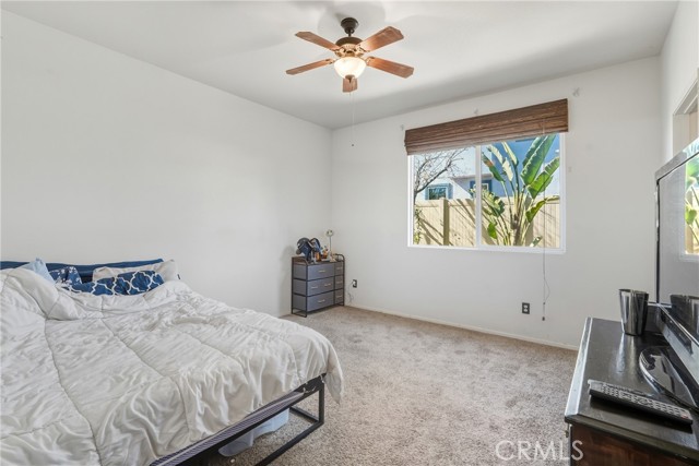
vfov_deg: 73.8
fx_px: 311
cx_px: 350
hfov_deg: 96.7
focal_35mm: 16
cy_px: 233
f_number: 9
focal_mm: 16
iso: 250
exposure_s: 1/100
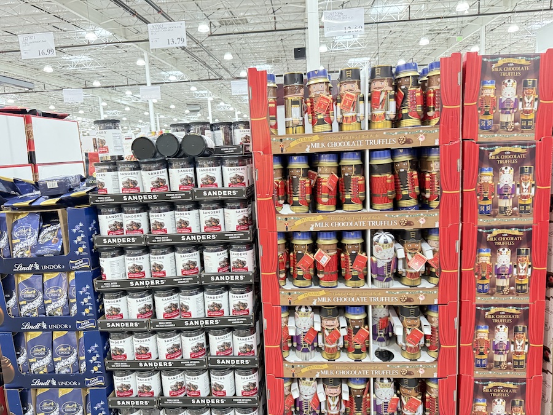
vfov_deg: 56.8
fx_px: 383
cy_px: 208
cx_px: 276
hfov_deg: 71.6
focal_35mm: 24
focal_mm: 6.76
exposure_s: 1/60
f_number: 1.78
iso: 640
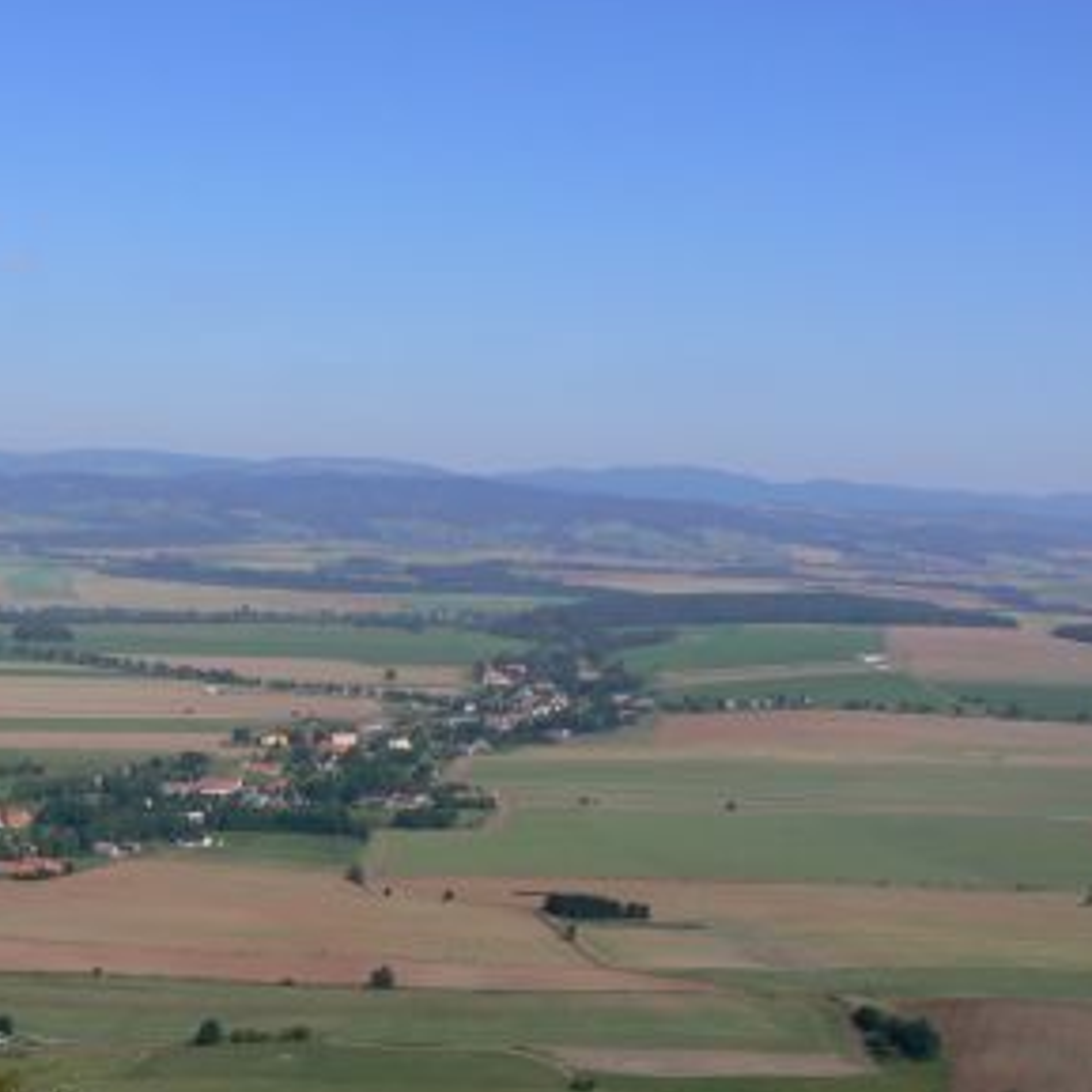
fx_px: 1963
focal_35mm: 55
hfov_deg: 30.5
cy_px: 618
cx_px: 268
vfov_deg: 31.1
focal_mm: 6
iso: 80
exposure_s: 1/400
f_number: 8
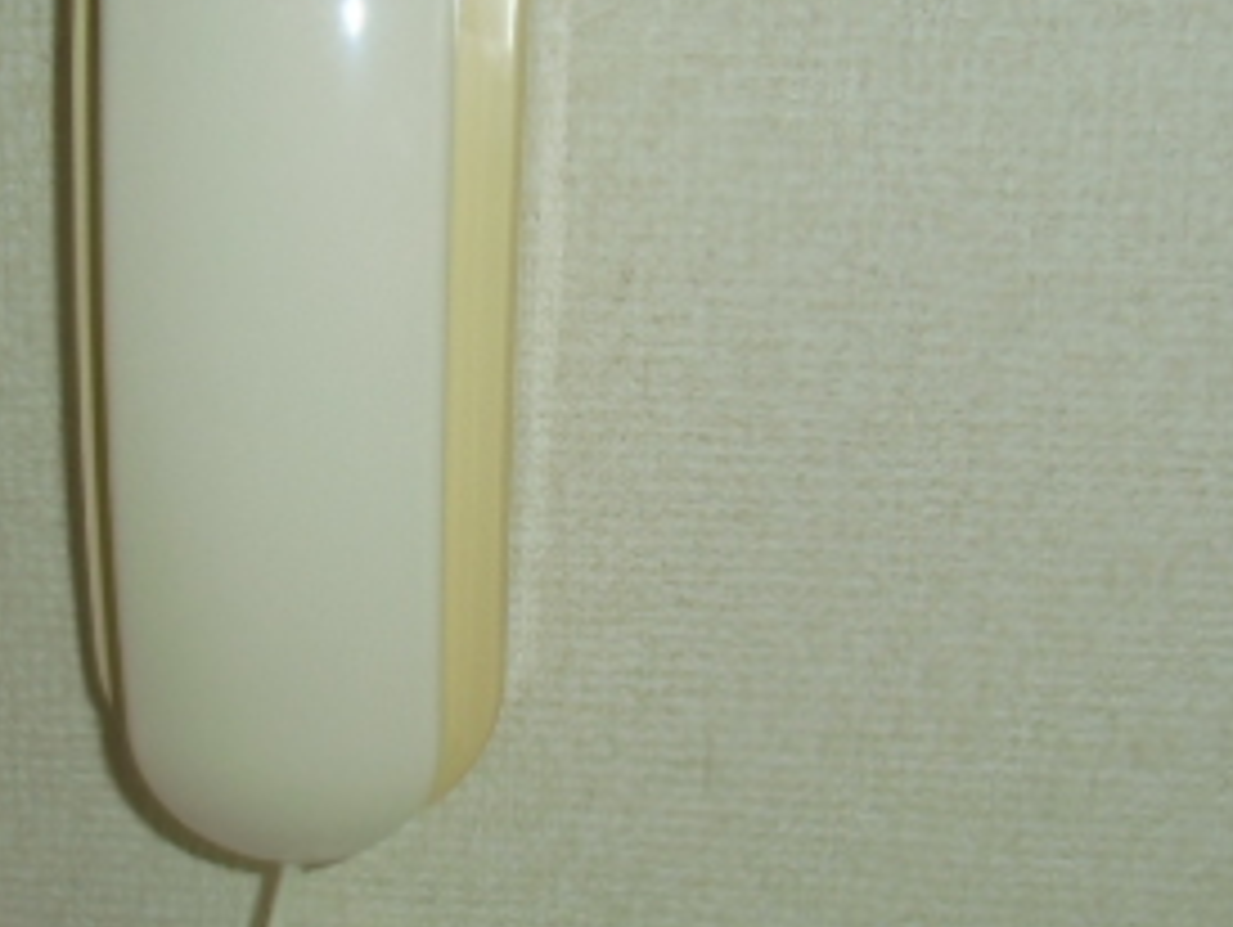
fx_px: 1996
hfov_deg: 34.2
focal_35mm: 56
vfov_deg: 26.1
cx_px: 518
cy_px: 468
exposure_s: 1/8
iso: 64
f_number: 3
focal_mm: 4.24
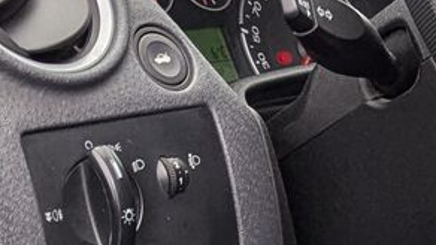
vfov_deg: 7.0
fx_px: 1988
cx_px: 762
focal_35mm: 172
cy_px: 206
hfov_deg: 11.7
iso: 41
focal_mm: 6.81
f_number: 1.85
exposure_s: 1/79.9
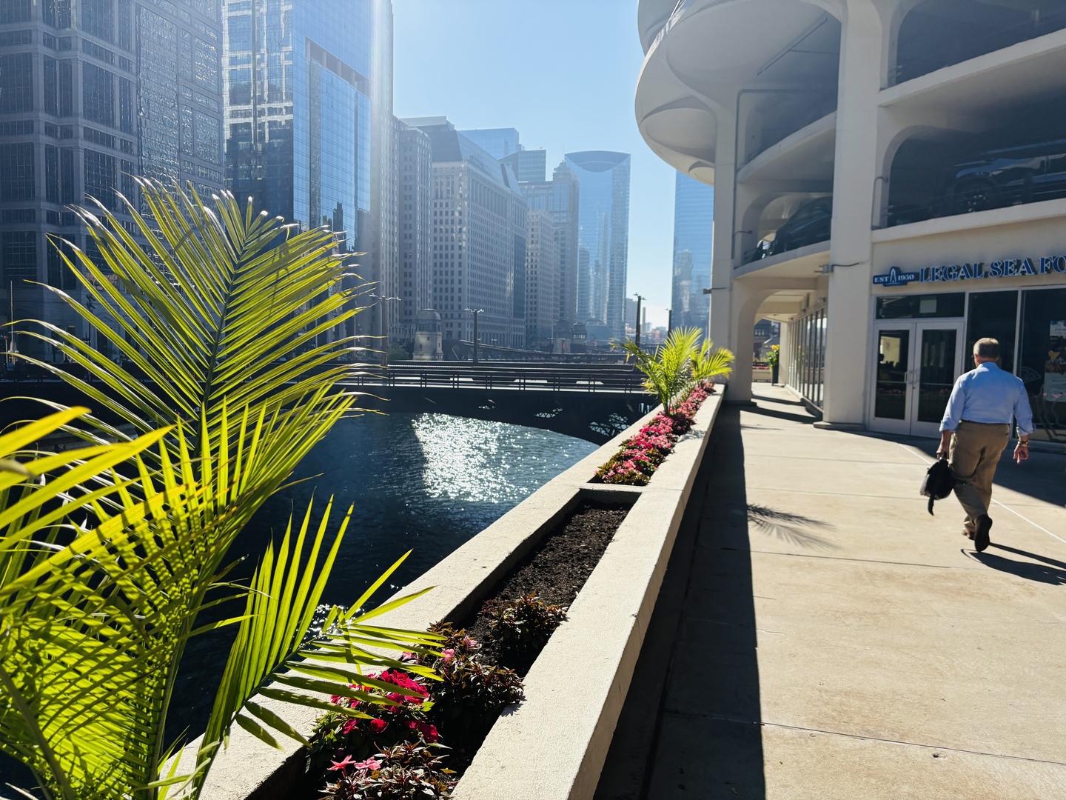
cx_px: 533
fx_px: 801
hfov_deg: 67.3
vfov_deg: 53.1
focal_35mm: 26
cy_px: 400
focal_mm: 5.96
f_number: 1.6
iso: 64
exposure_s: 1/5348
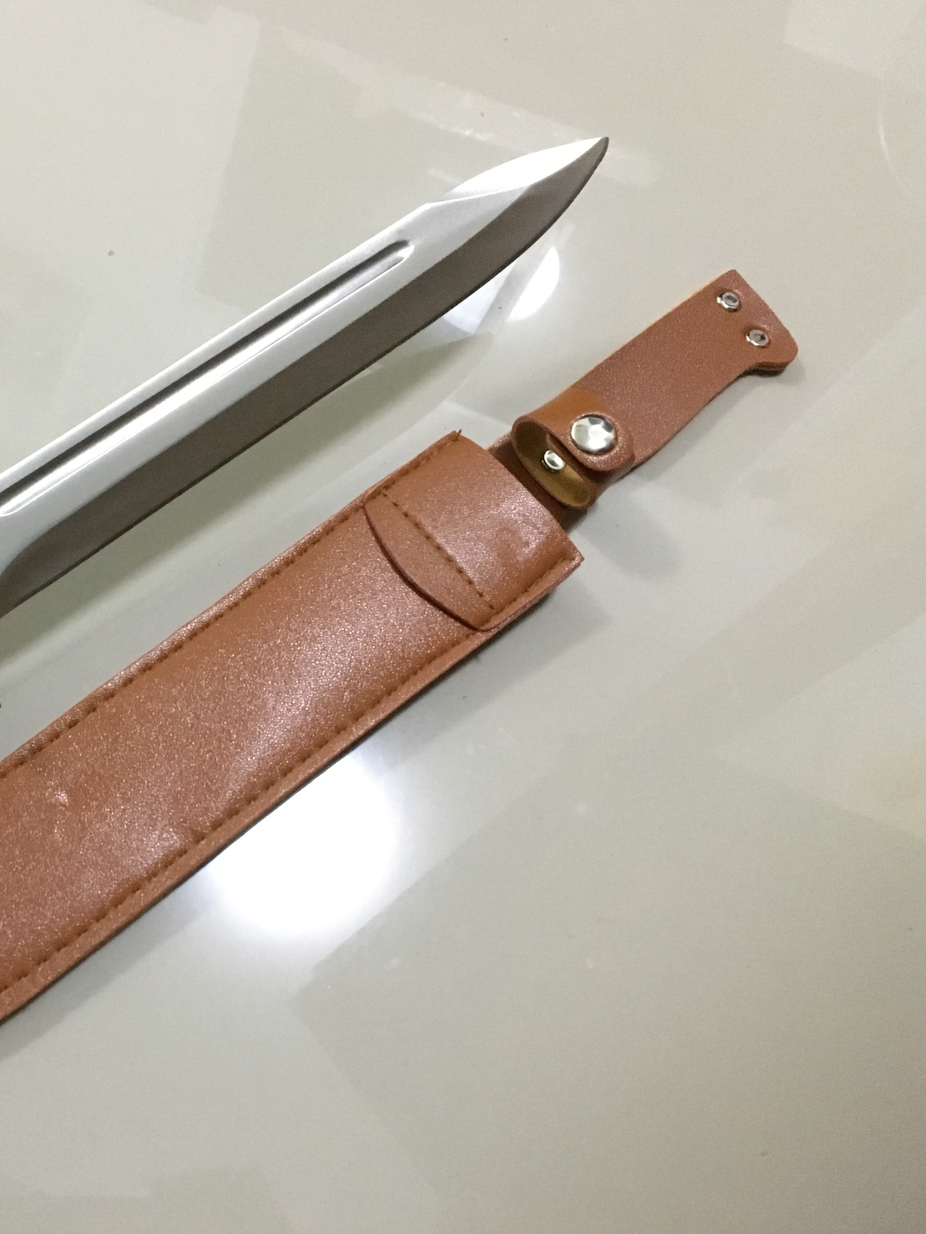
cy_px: 619
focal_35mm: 39
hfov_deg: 35.3
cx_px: 148
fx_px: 1391
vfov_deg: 47.9
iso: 640
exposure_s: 1/17
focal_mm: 4.15
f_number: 2.2
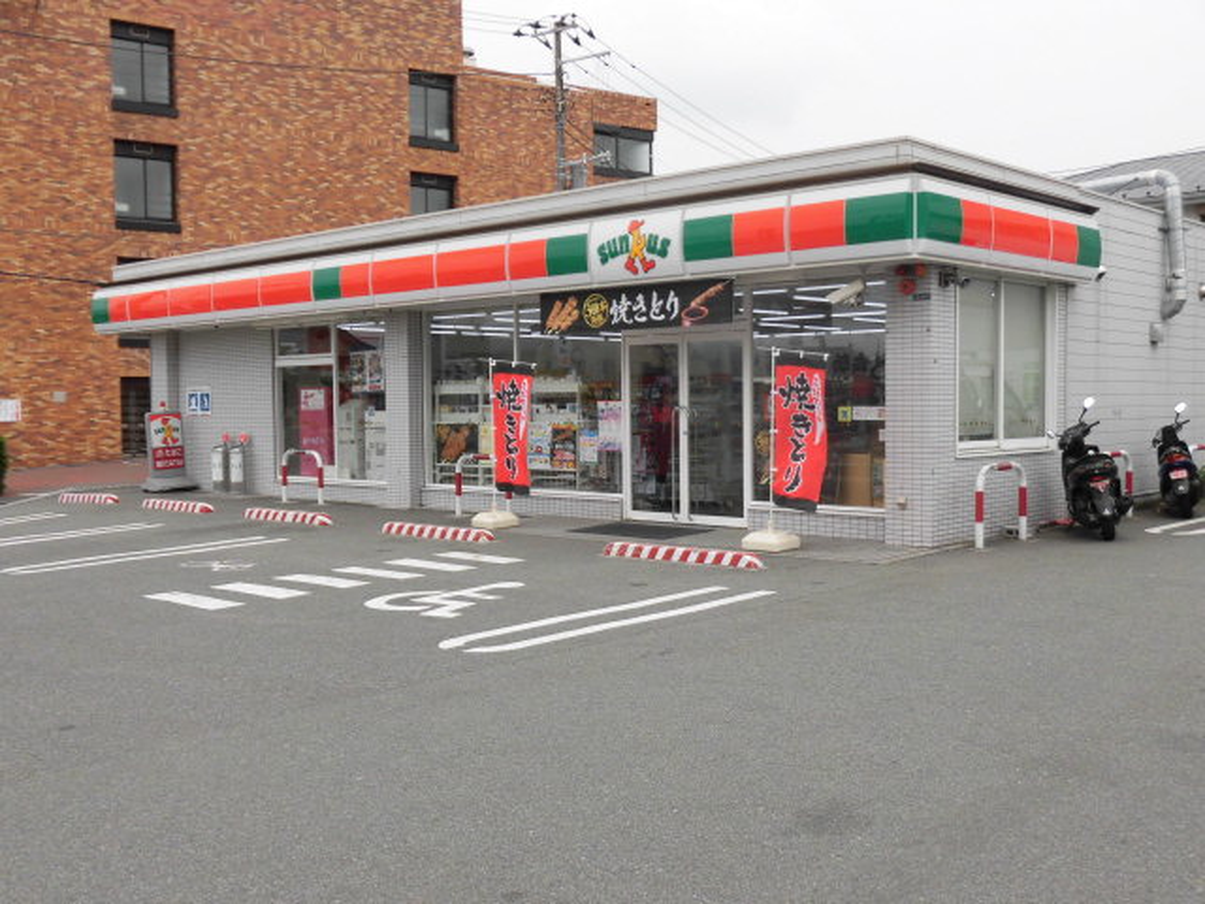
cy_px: 452
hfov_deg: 49.0
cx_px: 602
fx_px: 1323
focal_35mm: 38
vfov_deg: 37.7
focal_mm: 6.77
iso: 100
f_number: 3.7
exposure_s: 1/640
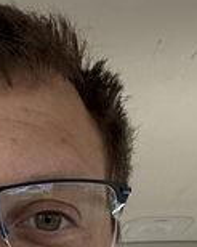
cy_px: 260
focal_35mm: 76
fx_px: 554
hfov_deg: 19.4
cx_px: -16
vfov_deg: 23.8
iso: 50
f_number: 1.9
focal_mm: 2.69
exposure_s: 1/121
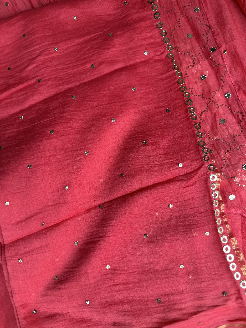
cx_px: 123
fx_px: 227
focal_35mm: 24
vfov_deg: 71.6
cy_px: 164
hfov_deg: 56.8
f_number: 1.78
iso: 250
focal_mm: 6.86
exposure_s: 1/60
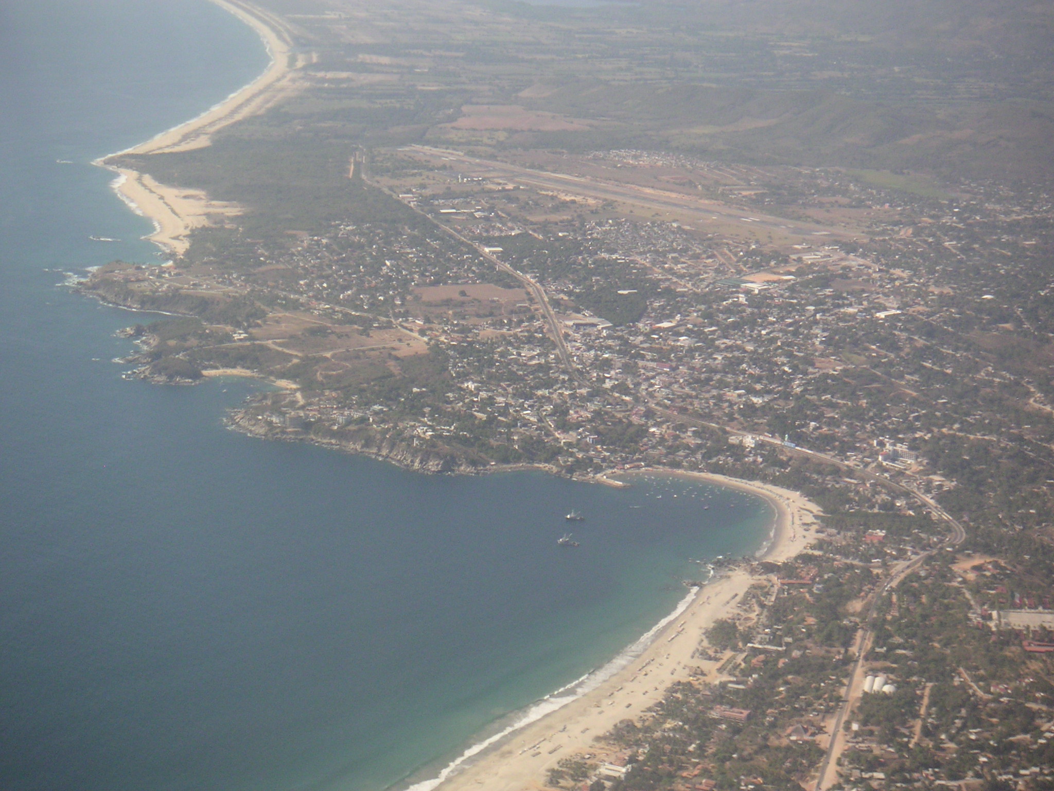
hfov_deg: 26.3
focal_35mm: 74
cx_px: 527
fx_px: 2253
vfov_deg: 19.9
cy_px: 396
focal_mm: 11.5
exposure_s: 1/750
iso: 100
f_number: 3.2
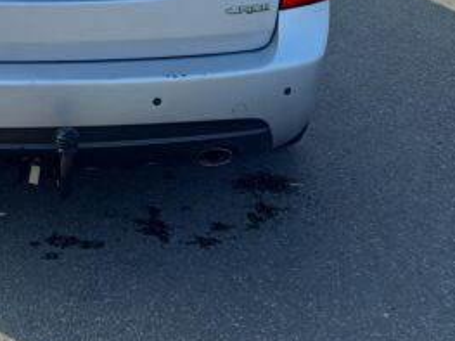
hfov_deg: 25.0
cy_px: -62
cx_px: 52
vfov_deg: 18.4
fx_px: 999
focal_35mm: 76
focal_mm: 4.6
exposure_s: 1/343
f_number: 2
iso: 25
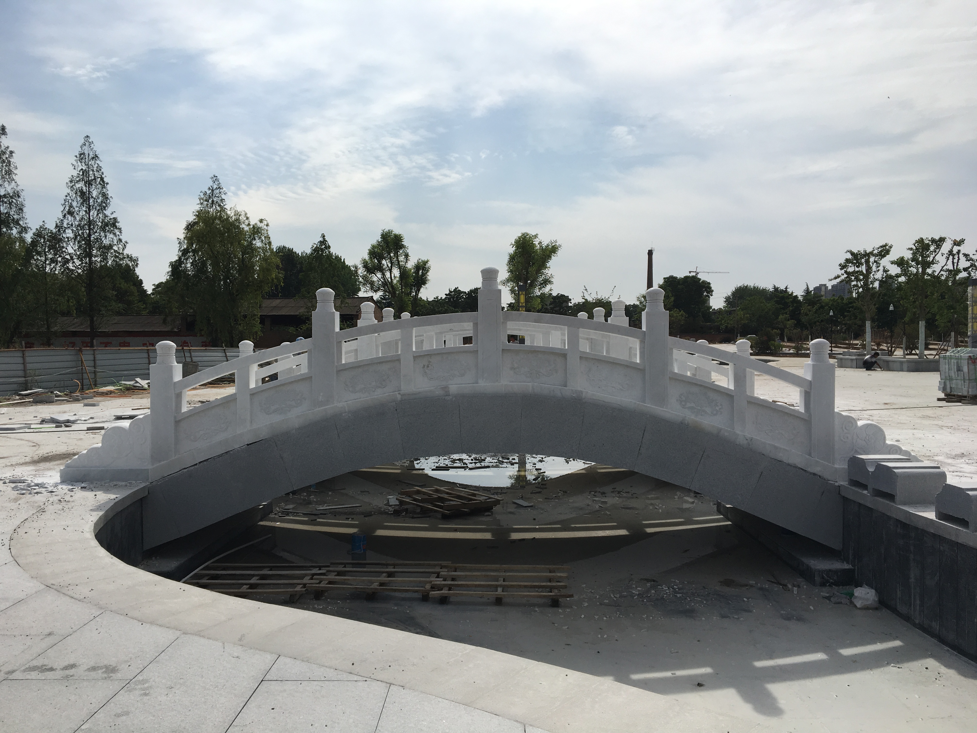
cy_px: 366
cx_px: 488
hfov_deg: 61.7
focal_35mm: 29
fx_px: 818
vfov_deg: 48.2
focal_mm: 4.15
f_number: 2.2
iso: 25
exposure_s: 1/3846
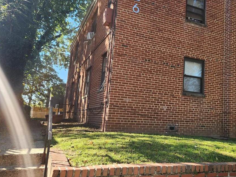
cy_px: 81
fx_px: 239
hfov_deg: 50.5
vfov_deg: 40.7
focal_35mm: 35
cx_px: 177
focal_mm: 5.4
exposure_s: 1/353
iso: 20
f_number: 1.8
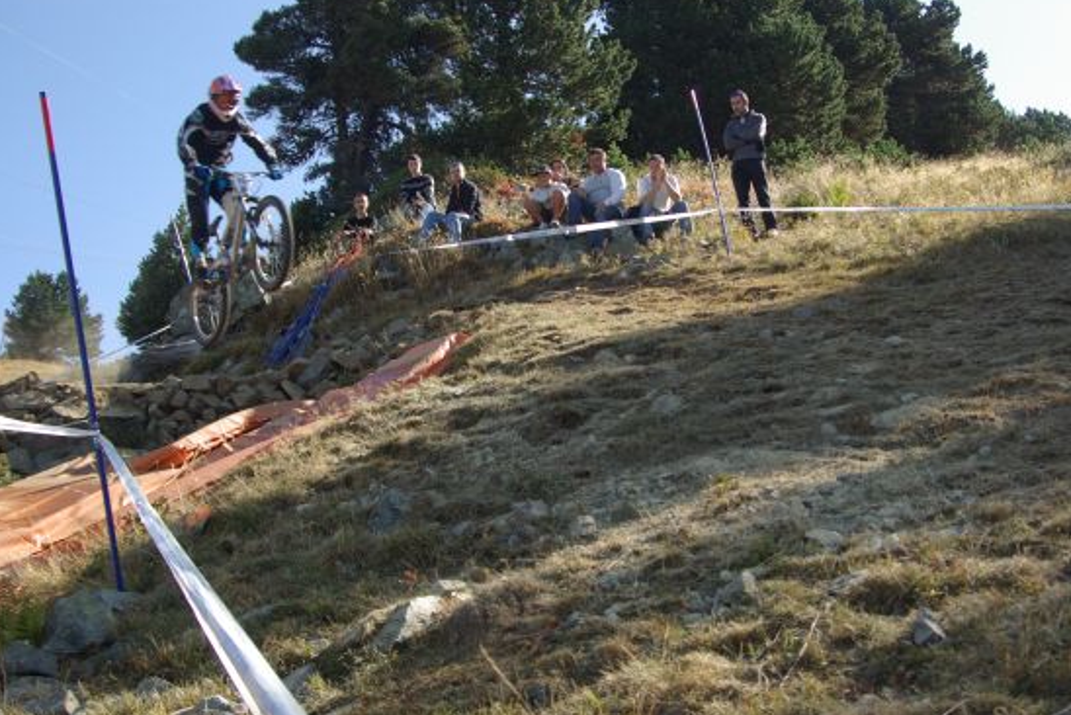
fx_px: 1369
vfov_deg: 29.3
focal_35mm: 46
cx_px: 578
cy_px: 364
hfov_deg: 42.7
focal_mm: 28
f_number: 6.7
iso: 100
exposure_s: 1/125
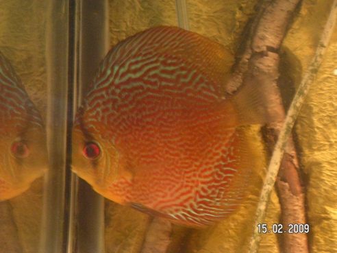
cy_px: 126
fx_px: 1207
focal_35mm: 124
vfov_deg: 12.0
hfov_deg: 15.9
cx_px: 168
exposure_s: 1/4
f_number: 3.4
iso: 400
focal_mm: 20.7
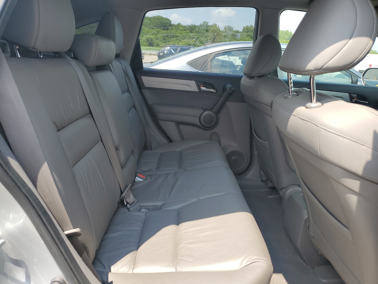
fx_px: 284
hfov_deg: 67.3
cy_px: 142
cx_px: 189
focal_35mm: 26
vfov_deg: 53.1
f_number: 1.5
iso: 50
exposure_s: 1/714
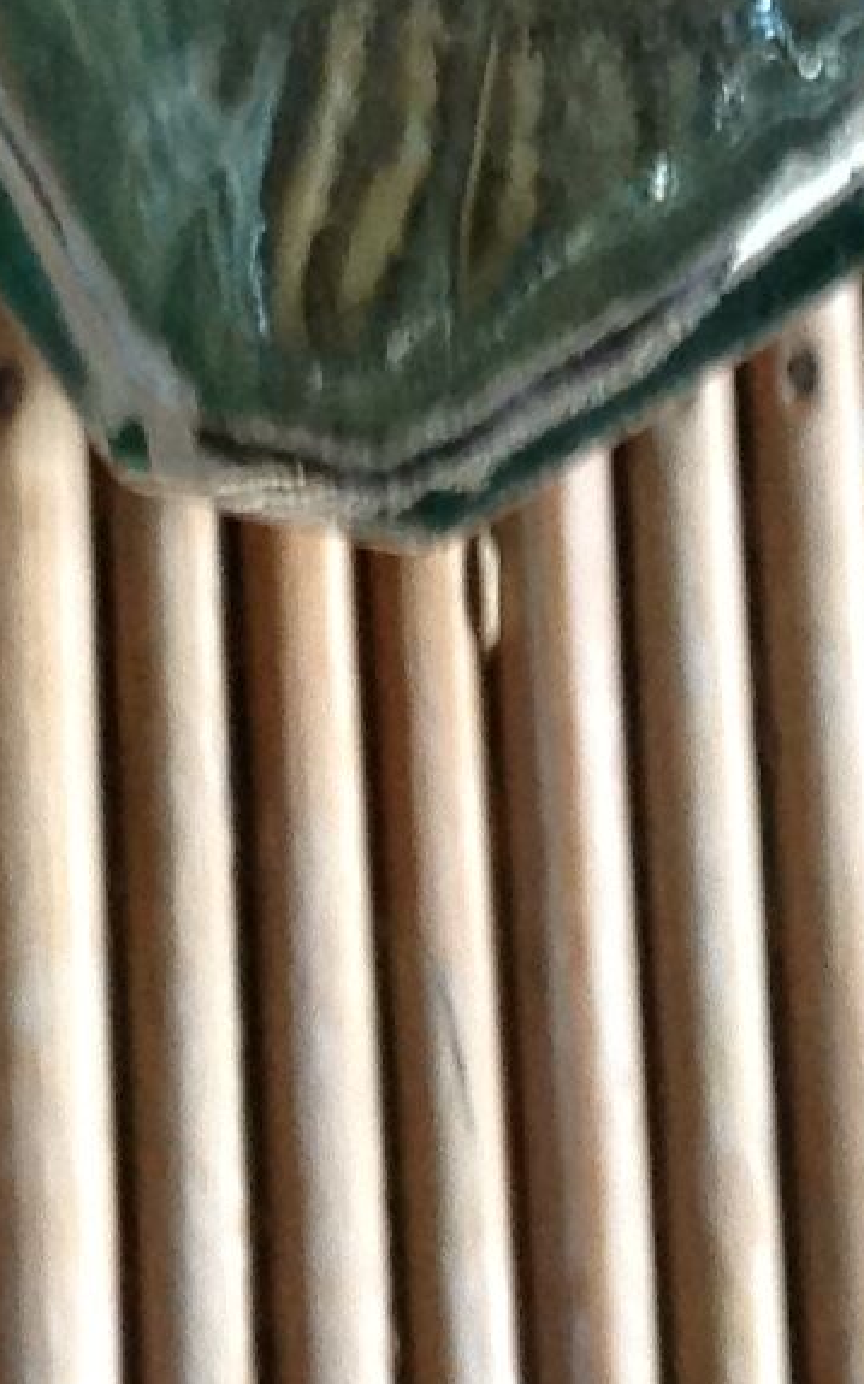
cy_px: -534
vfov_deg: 12.1
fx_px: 6296
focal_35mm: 167
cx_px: 551
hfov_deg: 7.8
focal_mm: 4.28
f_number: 2.4
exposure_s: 1/15
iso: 125
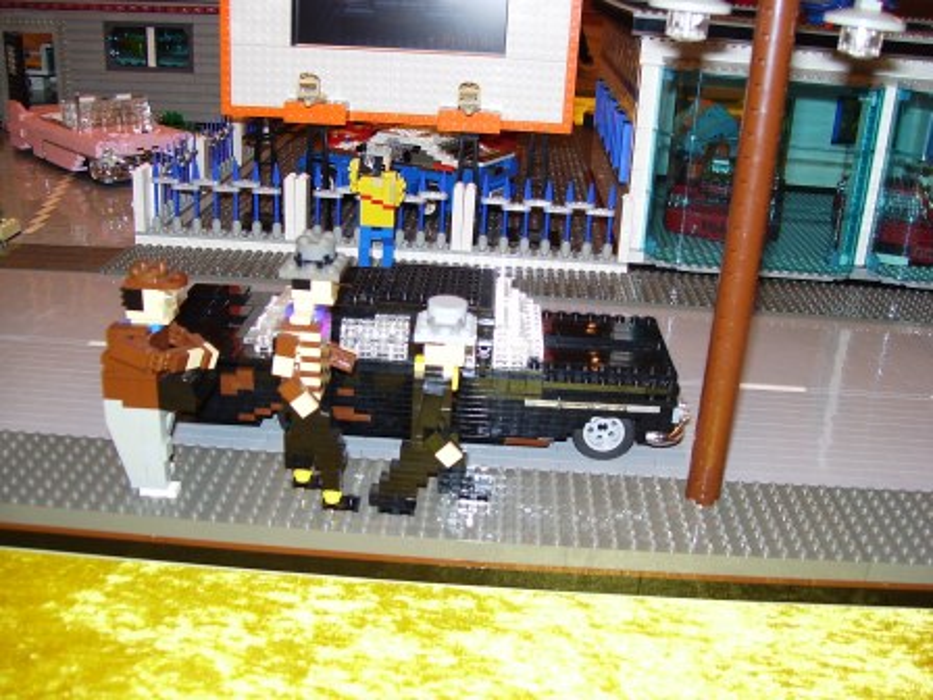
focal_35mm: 36
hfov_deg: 51.4
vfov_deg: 39.7
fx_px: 970
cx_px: 466
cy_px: 350
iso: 80
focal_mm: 6
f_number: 2.7
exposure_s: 1/60
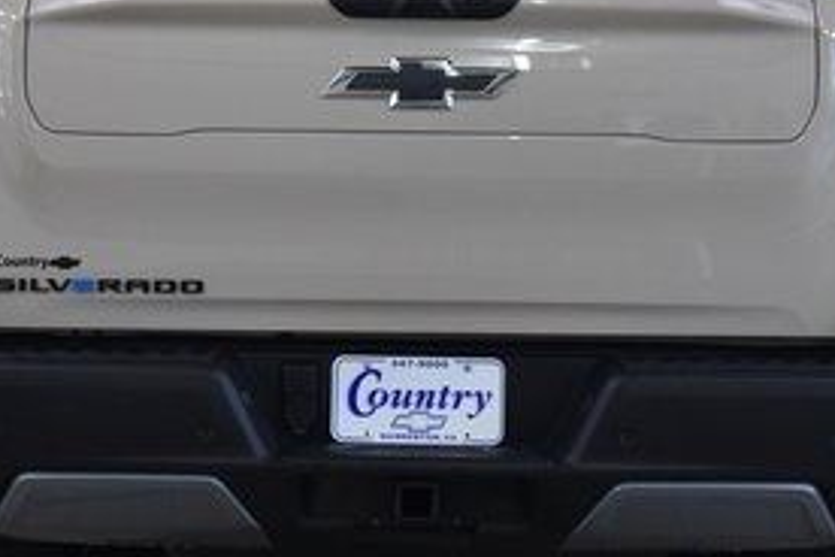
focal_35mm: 125
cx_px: 427
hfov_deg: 16.4
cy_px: 259
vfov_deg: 11.0
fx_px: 2899
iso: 1600
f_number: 6.3
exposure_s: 1/60
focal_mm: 36
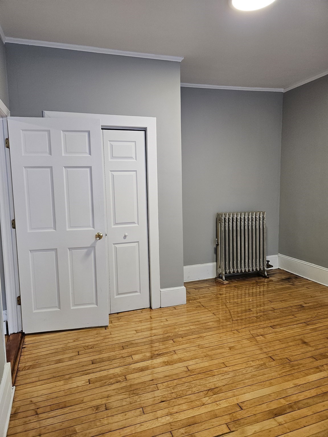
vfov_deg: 73.9
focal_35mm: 23
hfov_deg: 58.9
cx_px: 164
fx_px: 291
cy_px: 218
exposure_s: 1/120
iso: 400
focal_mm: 5.4
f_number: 1.8
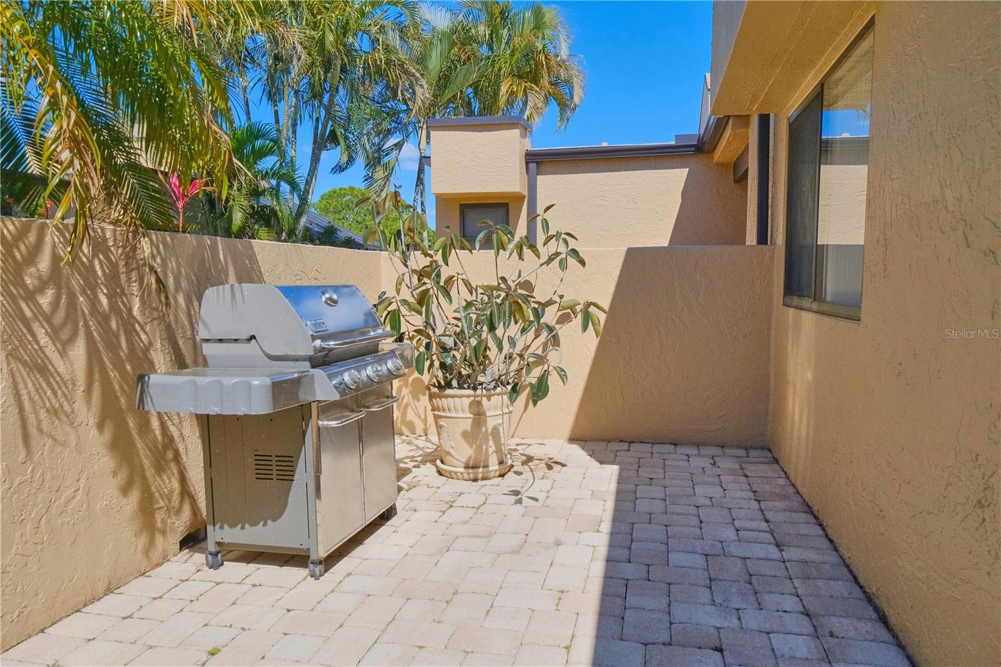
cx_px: 500
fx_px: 667
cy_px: 334
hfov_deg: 73.8
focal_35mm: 24
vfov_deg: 53.1
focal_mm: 16
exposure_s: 1/3200
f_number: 8
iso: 1600
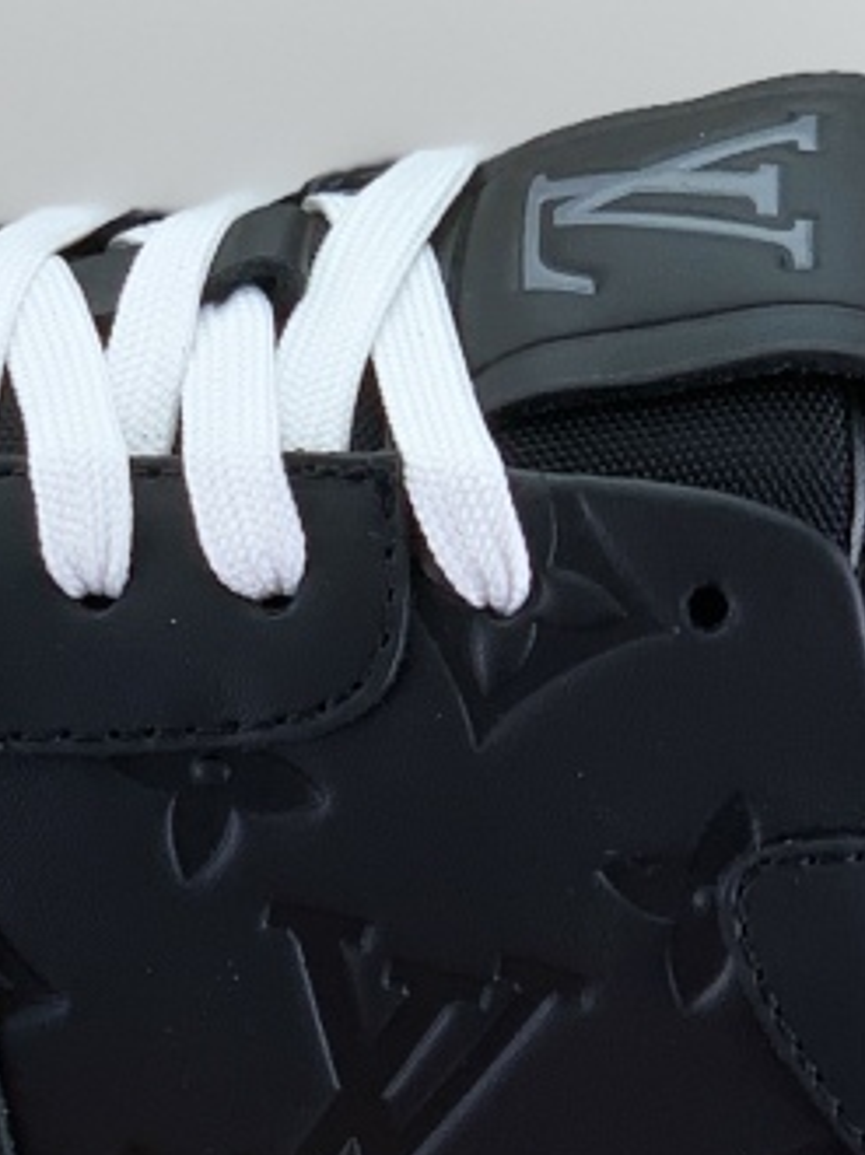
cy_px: 920
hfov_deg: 6.5
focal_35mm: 227
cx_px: 130
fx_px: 7573
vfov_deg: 8.7
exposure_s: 1/100
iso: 20
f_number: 2.4
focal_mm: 6
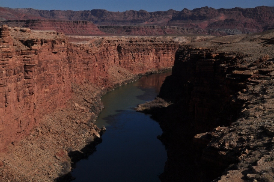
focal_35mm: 52
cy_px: 91
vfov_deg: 25.7
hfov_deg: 37.9
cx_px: 137
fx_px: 399
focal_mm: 35
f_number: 19
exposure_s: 1/250
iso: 200
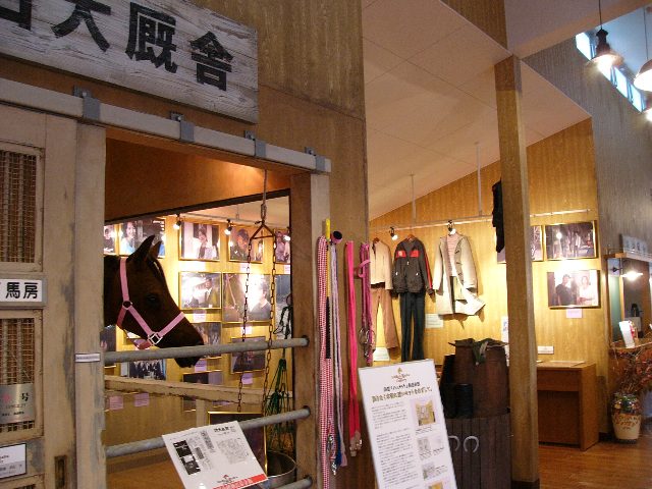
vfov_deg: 39.7
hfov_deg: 51.4
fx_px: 678
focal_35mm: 36
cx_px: 326
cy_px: 244
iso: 100
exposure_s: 1/5
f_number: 2.8
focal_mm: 6
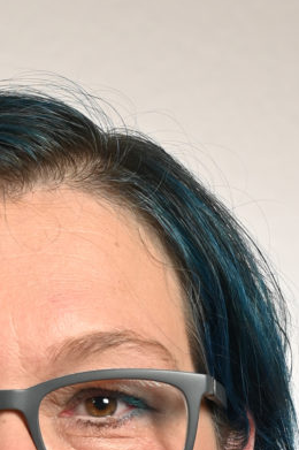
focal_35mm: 152
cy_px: 585
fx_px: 1897
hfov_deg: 9.0
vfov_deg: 13.1
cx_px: 33
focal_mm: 58
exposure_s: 1/160
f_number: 8
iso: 125
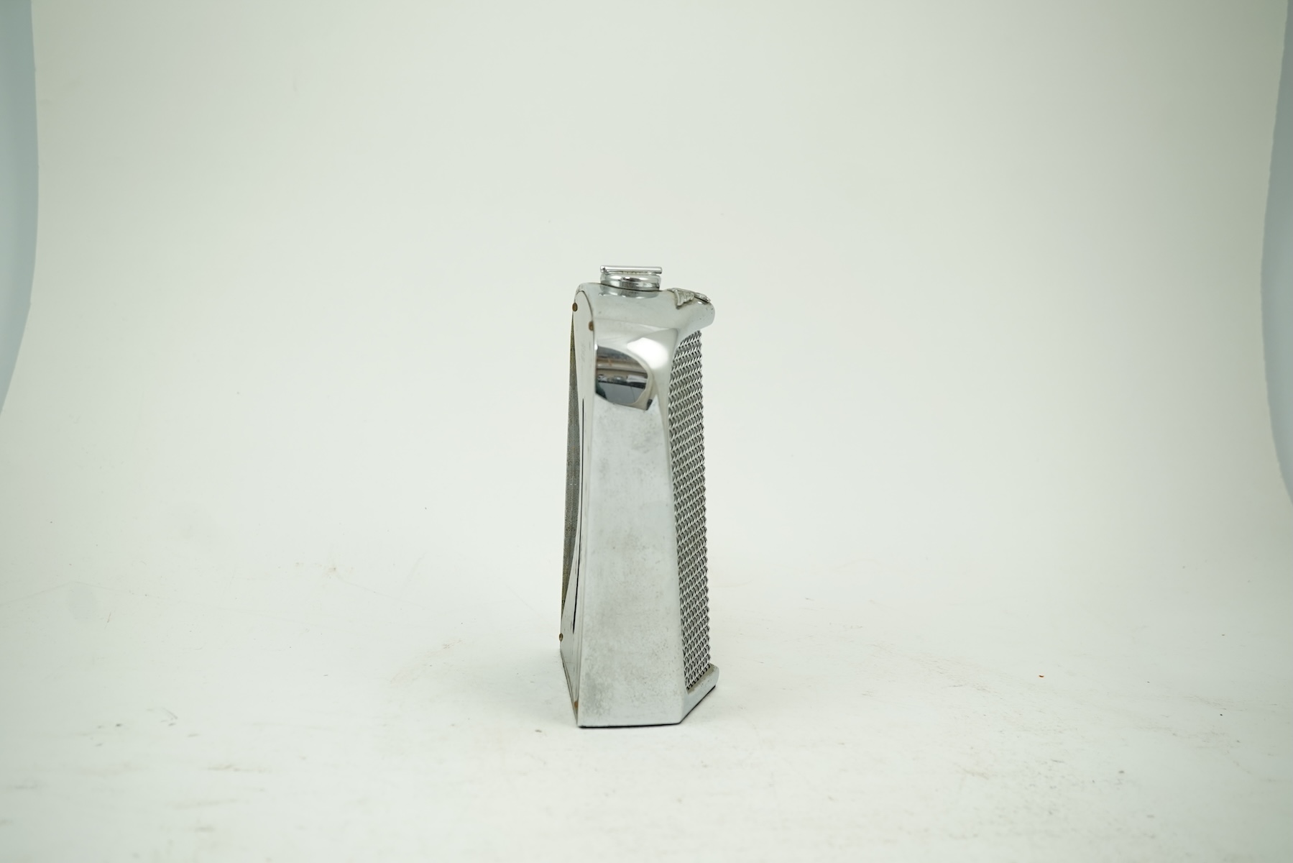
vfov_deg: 29.9
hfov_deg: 43.6
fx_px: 1616
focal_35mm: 45
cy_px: 432
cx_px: 646
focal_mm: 30
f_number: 7.1
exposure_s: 1/40
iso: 250
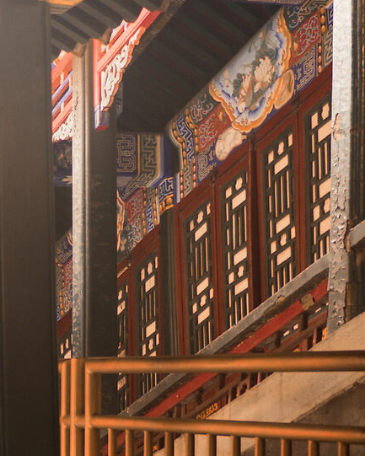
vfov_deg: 14.6
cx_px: 90
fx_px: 1741
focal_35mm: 129
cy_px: 484
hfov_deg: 11.9
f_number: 3.2
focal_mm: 20.5
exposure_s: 1/60
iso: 200
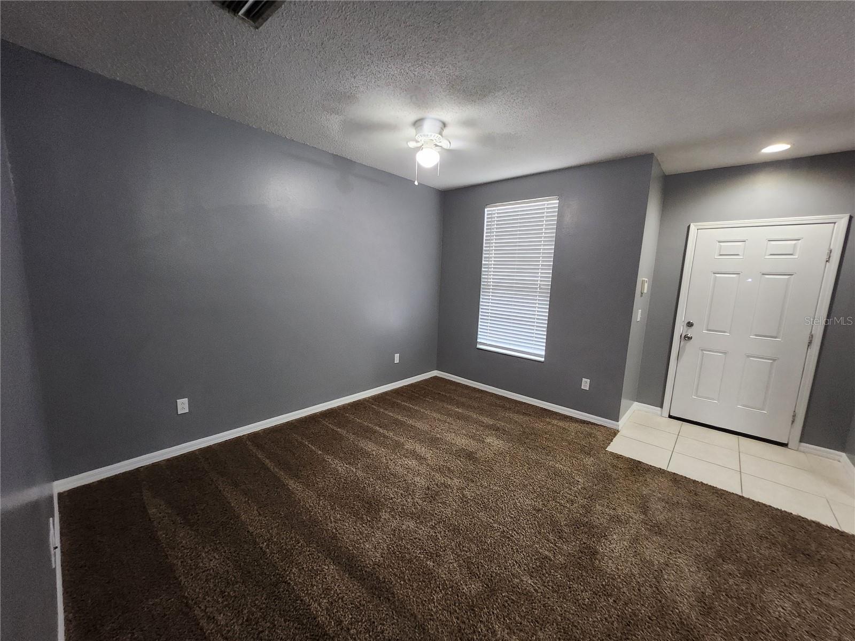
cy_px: 320
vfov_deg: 89.9
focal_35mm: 13
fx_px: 321
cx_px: 428
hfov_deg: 106.2
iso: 400
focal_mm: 1.74
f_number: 2.2
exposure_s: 1/30
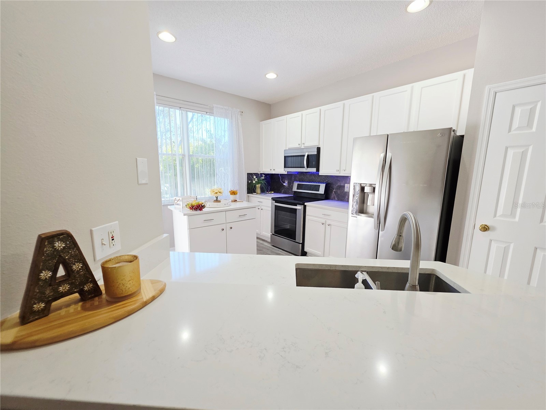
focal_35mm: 13
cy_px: 205
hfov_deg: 106.2
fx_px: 205
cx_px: 273
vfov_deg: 89.9
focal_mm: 2.2
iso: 200
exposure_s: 1/120
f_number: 1.9
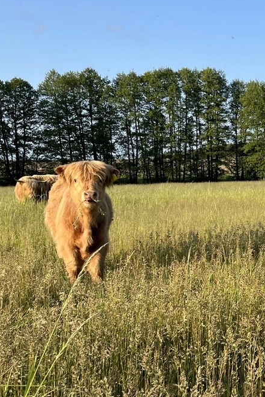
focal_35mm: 53
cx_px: 290
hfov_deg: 23.9
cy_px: 226
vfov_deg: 37.5
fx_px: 585
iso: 50
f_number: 1.6
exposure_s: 1/1355
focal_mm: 5.1
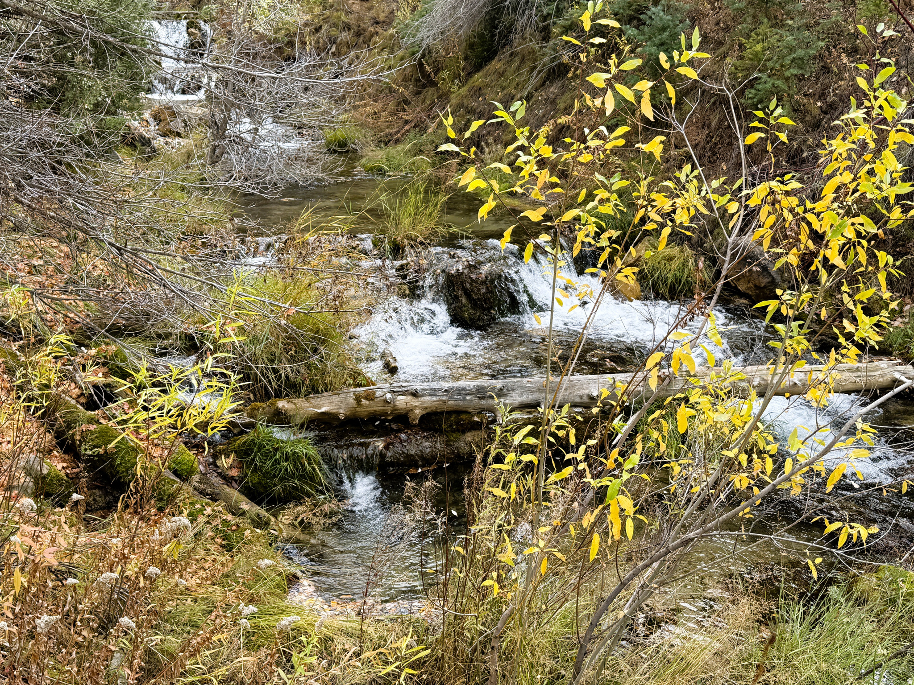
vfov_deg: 39.7
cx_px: 457
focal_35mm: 36
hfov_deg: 51.4
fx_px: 951
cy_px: 342
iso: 80
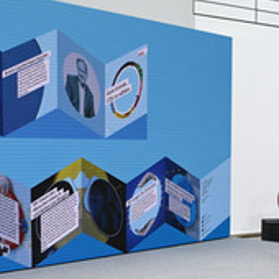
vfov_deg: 23.8
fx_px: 657
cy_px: 199
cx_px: 185
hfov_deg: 23.9
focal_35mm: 72
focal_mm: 32
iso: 2500
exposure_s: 1/500
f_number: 6.3
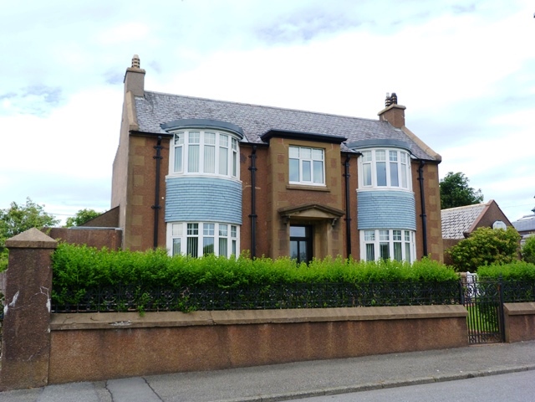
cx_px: 268
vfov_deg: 44.2
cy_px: 201
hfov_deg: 56.8
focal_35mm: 32
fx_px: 495
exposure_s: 1/400
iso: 80
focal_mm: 5.7
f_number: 3
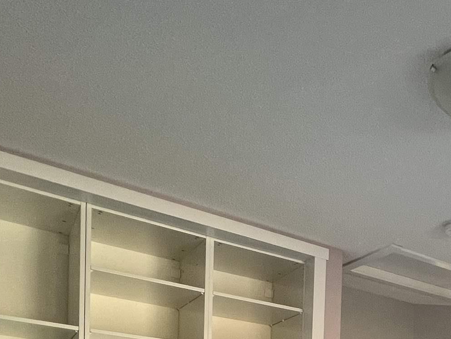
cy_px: 477
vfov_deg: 27.6
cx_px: 551
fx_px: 521
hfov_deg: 35.7
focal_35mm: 40
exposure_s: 1/99
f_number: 1.8
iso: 100
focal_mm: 1.57
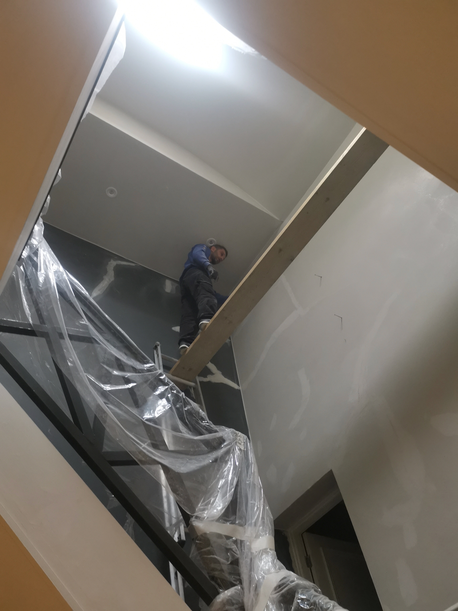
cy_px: 306
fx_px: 476
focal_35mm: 27
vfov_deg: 65.3
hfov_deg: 51.4
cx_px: 229
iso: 250
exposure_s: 1/50
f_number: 1.8
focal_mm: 5.58
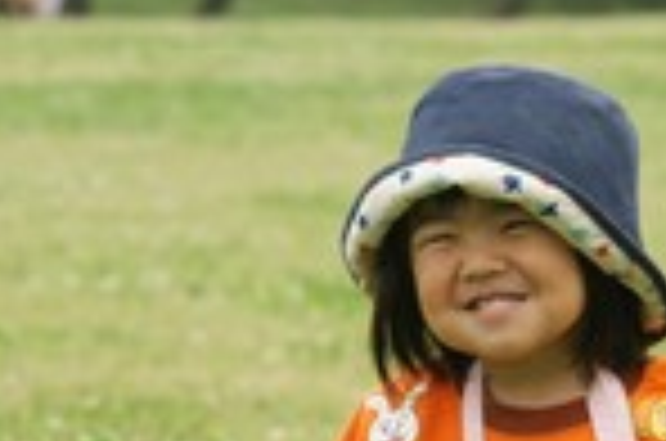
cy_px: 290
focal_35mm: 446
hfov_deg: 4.6
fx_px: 8241
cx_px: 504
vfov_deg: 3.1
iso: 200
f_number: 6.3
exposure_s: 1/400
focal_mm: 105
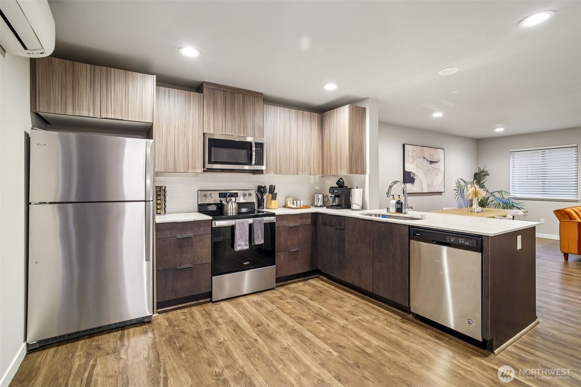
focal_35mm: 16
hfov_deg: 96.7
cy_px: 194
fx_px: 258
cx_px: 290
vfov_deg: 73.7
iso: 1600
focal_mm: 16
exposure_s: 1/8
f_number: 8
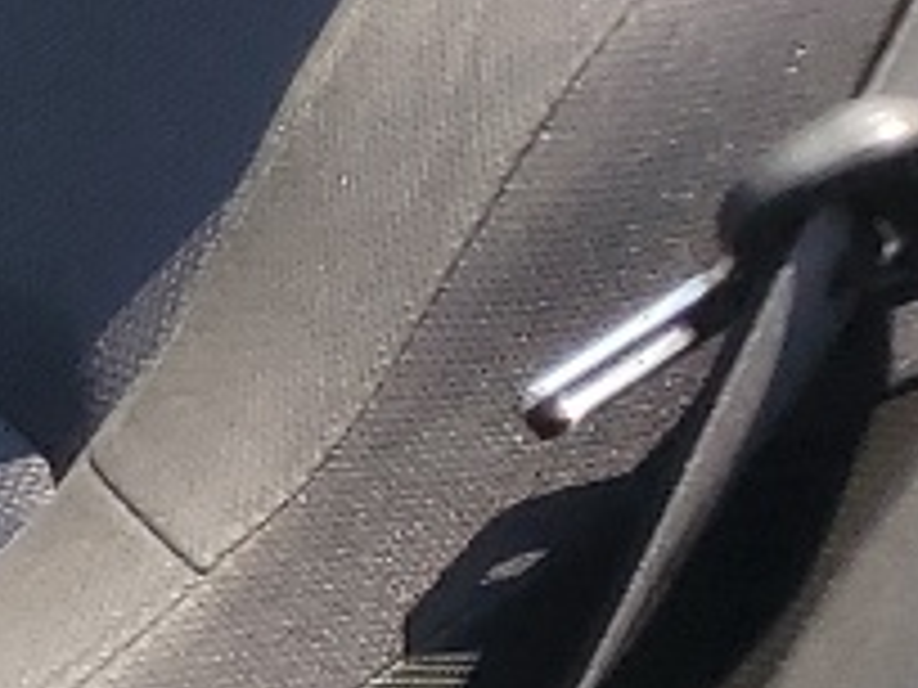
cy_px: 746
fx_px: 5410
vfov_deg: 7.2
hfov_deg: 7.5
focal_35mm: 204
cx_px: -2480
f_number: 1.5
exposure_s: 1/1111
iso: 50
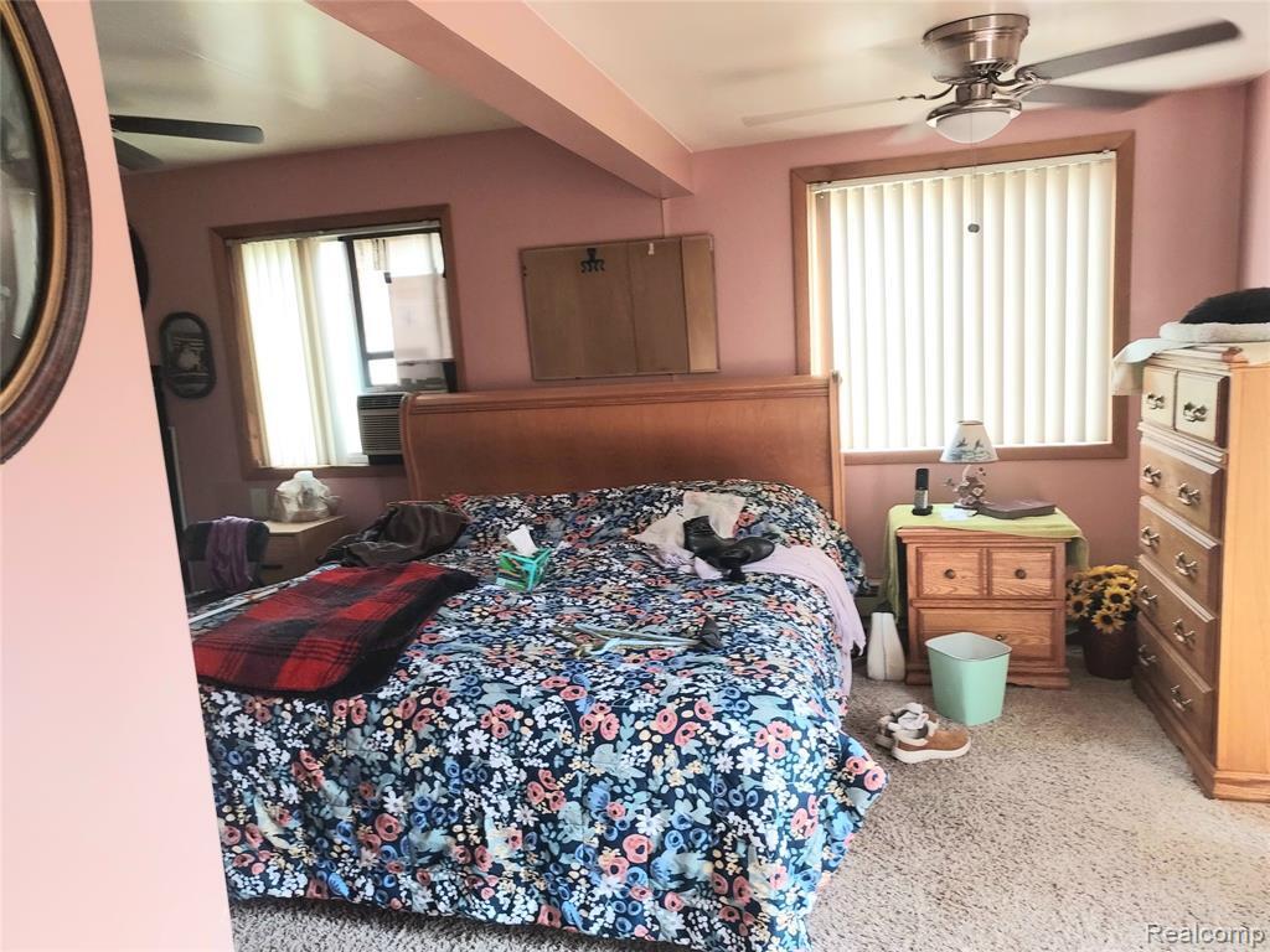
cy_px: 476
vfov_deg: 56.8
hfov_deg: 71.6
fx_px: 881
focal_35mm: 24
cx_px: 635
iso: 160
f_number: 1.8
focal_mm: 4.6
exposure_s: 1/60.2
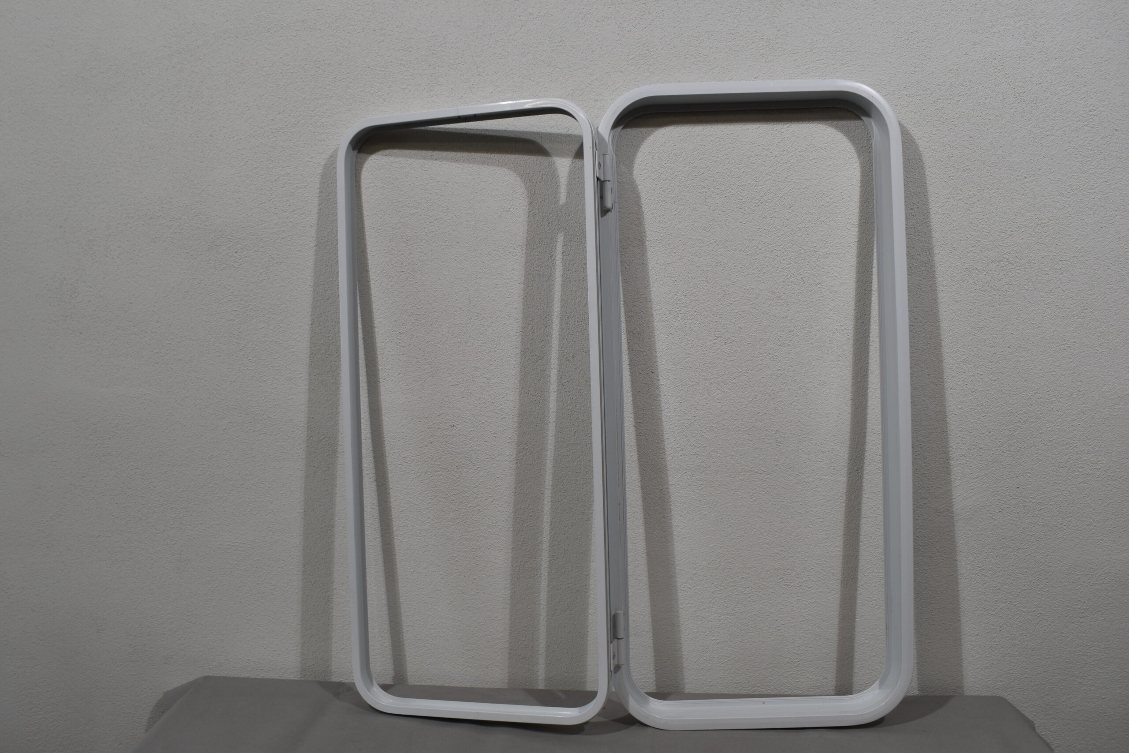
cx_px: 564
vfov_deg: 43.6
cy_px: 376
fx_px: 941
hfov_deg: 61.9
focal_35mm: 30
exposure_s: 1/60
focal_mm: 20
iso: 250
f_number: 8
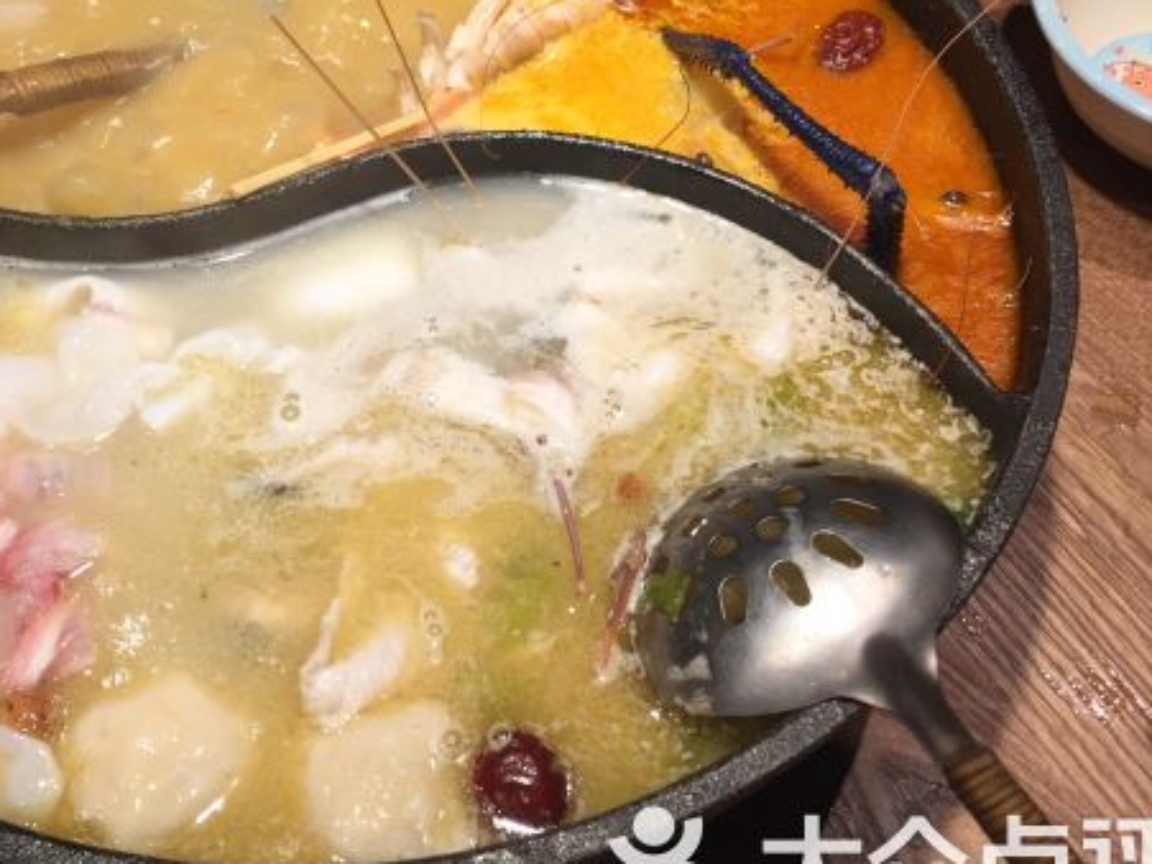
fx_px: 1497
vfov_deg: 32.0
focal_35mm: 45
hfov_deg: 41.4
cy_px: 328
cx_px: 355
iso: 40
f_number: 2.2
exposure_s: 1/100
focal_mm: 4.15
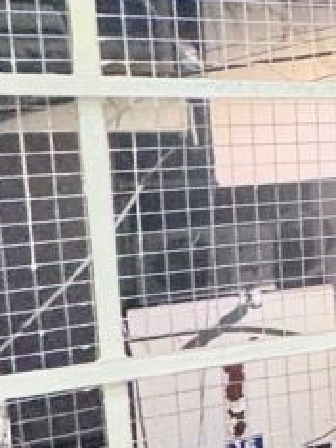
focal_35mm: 61
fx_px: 790
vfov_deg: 31.7
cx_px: 659
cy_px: 193
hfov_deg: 17.6
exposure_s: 1/50
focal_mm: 2.22
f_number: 2.2
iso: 800
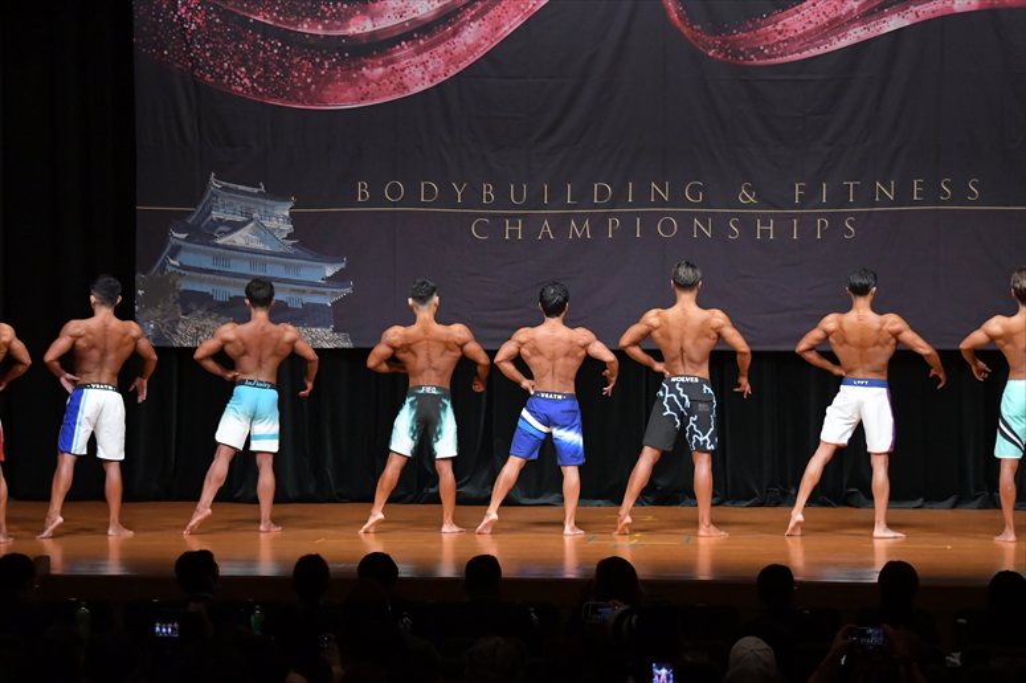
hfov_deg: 16.1
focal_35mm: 127
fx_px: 3618
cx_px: 513
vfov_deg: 10.8
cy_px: 342
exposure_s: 1/400
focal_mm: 85
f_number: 5.6
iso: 5000
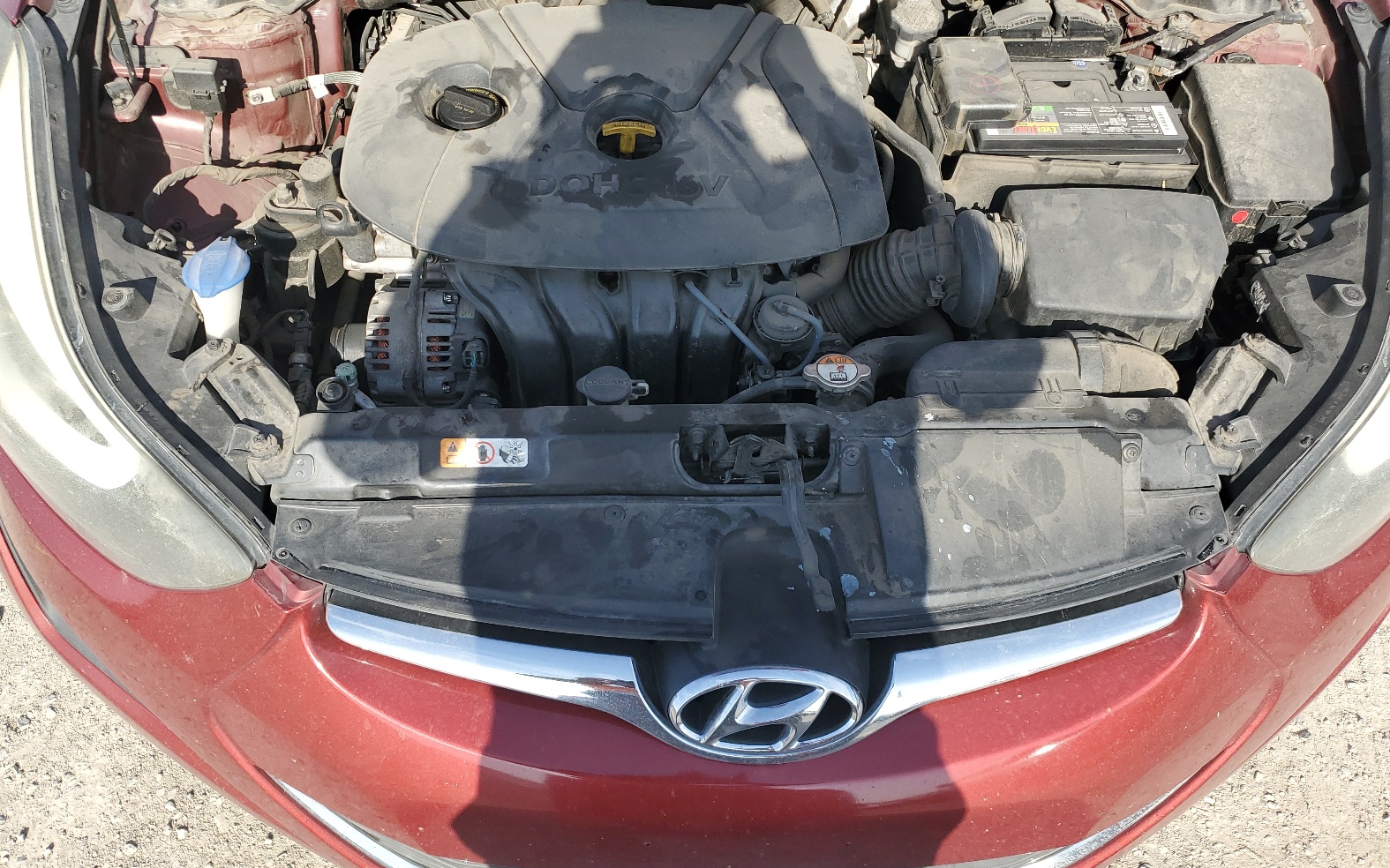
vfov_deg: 44.5
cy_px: 398
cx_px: 691
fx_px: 1061
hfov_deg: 66.5
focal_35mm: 28
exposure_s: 1/1250
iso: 50
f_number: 1.5
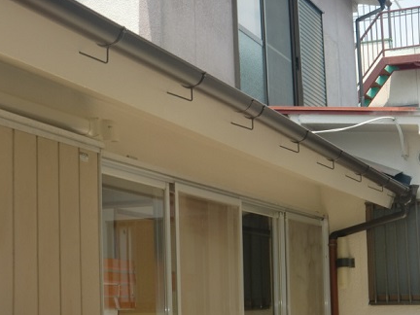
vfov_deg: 18.0
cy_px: 158
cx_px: 206
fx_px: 995
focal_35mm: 82
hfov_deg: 23.8
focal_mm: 13.91
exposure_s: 1/200
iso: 64
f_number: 4.8
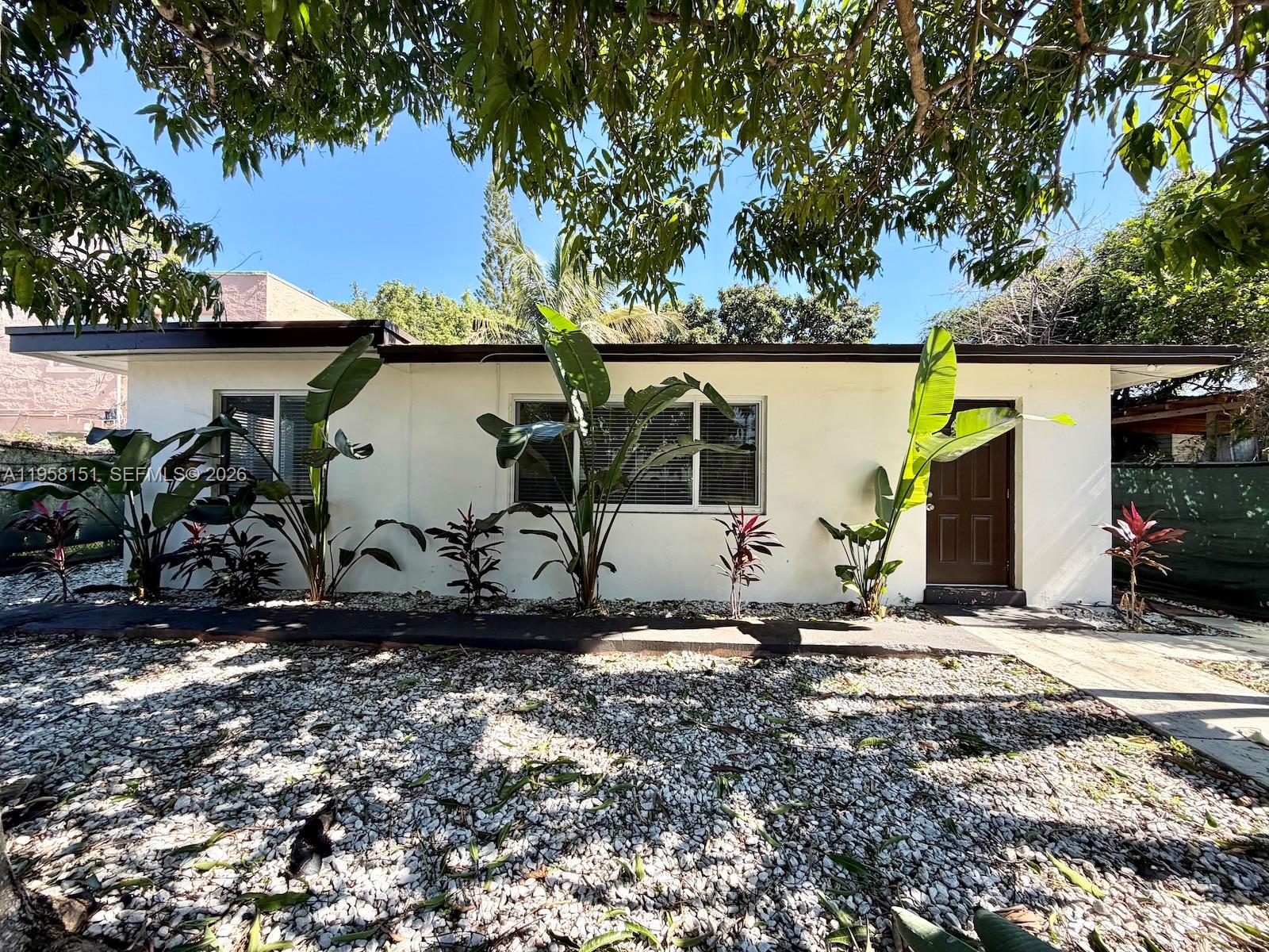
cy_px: 476
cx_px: 634
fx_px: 513
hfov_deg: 102.1
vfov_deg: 85.7
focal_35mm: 14
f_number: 2.2
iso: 64
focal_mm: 2.22
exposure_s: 1/502
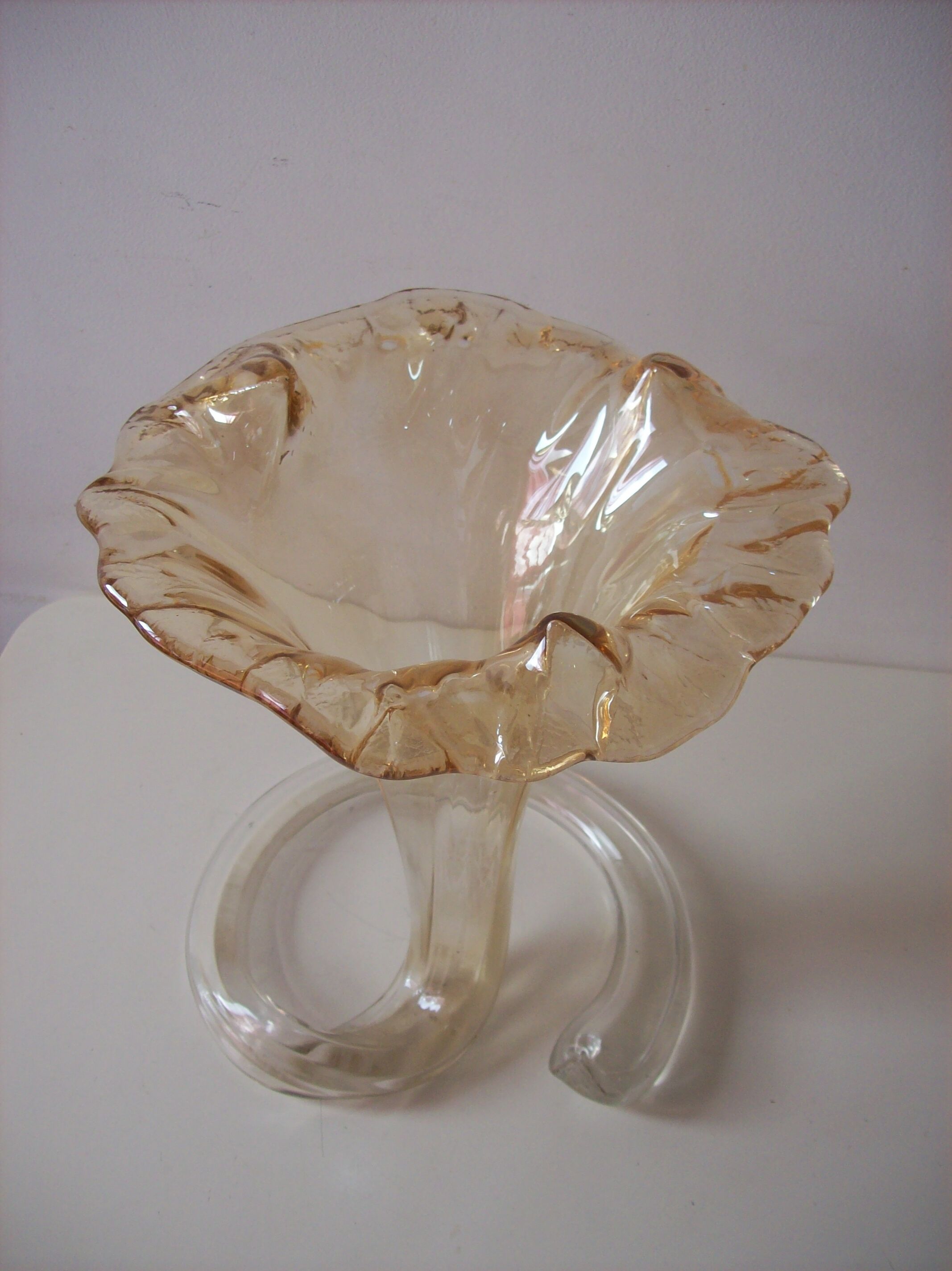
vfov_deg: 51.4
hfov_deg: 39.6
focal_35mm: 36
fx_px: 1321
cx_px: 476
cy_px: 636
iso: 80
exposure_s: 1/64
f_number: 2.7
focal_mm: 6
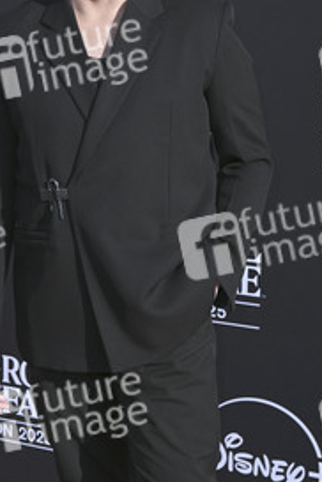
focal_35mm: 110
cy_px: 150
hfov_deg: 12.4
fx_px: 1476
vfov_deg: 18.5
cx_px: 108
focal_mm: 75
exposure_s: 1/320
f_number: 10
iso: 100
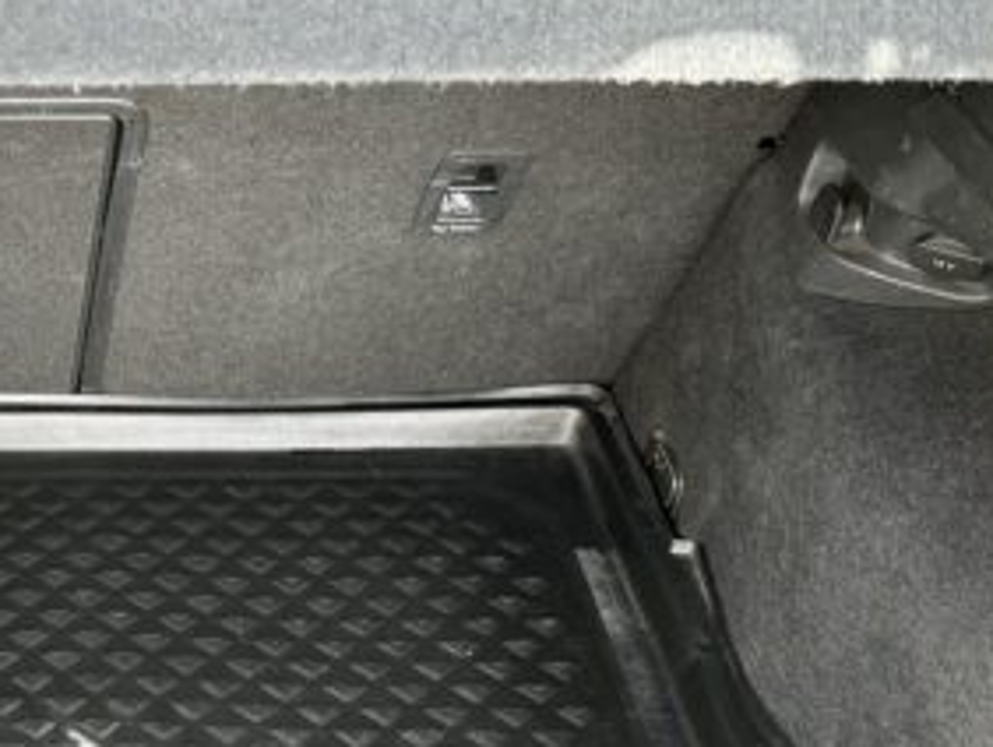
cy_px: 511
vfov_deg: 21.5
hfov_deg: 26.4
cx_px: -88
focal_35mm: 68
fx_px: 1952
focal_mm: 6.86
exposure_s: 1/147
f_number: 1.78
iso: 80
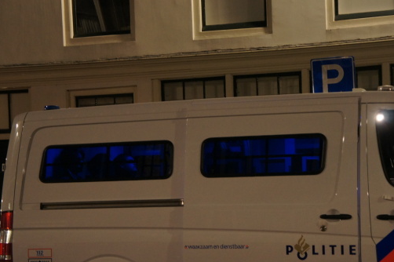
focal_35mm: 88
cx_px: 246
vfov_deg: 15.5
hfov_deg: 23.1
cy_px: 160
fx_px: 962
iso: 1600
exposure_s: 1/5
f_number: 5
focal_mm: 46
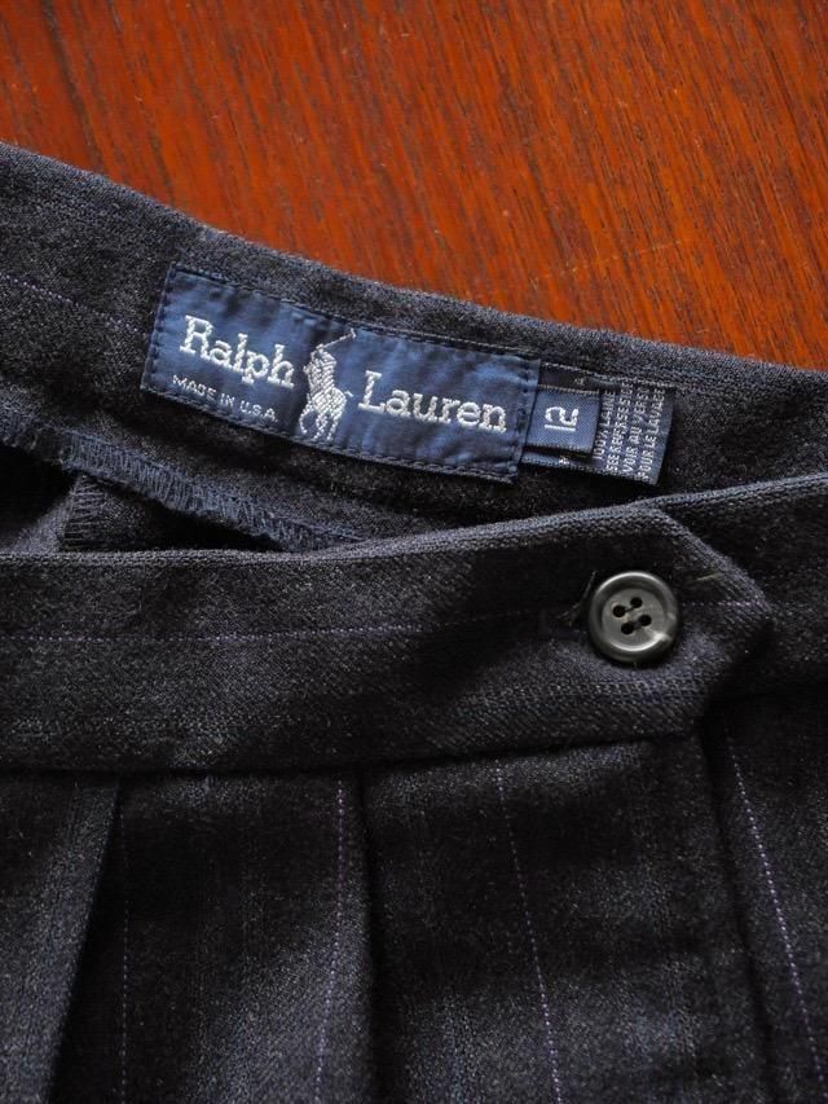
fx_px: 3826
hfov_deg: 12.4
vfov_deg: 16.4
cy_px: 552
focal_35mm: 120
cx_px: 414
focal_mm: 60
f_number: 4
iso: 1600
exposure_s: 1/125
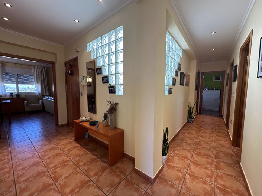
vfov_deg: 85.6
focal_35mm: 14
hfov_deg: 102.1
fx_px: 106
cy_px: 98
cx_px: 131
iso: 50
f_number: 2.2
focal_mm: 2.22
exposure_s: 1/100
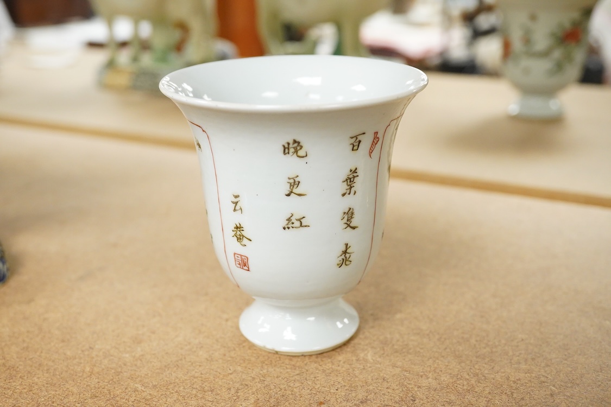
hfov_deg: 43.6
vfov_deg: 29.9
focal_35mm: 45
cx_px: 306
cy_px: 204
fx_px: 764
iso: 3200
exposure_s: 1/160
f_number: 5
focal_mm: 30
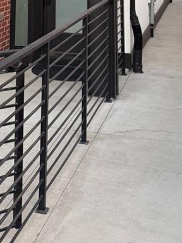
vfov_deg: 22.2
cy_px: -104
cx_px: 46
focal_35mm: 75
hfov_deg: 19.5
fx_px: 526
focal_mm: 6.76
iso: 200
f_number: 1.78
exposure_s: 1/76
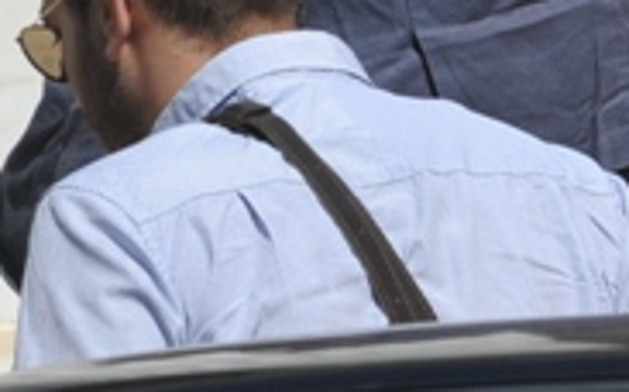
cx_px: 392
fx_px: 19558
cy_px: -629
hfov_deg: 1.8
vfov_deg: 1.1
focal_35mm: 1142
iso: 400
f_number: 18
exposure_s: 1/500
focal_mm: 200
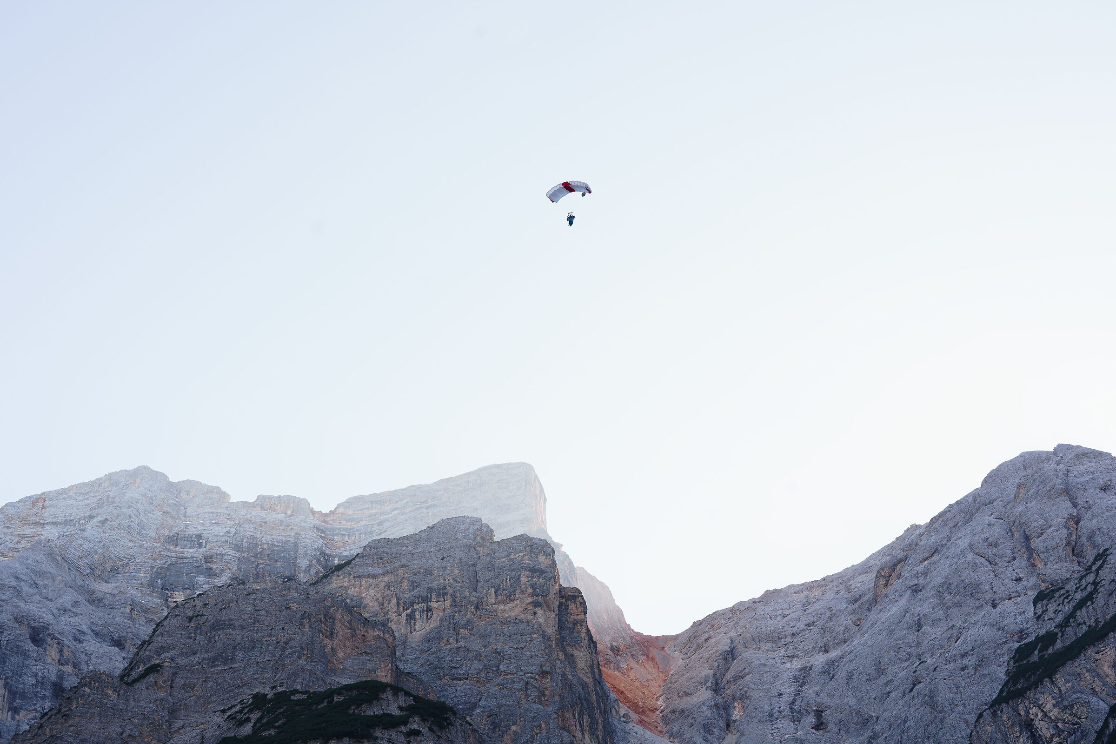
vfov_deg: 29.2
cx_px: 558
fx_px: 1426
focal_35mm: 46
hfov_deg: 42.7
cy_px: 372
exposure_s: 1/160
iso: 320
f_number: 8
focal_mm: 46
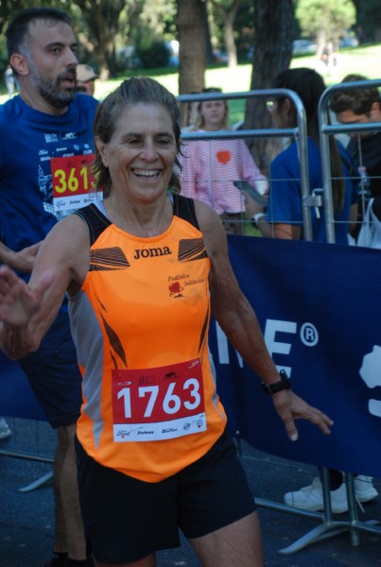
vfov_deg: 20.6
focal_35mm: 99
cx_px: 190
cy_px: 284
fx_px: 1563
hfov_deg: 13.9
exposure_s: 1/320
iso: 1000
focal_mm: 66
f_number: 5.3
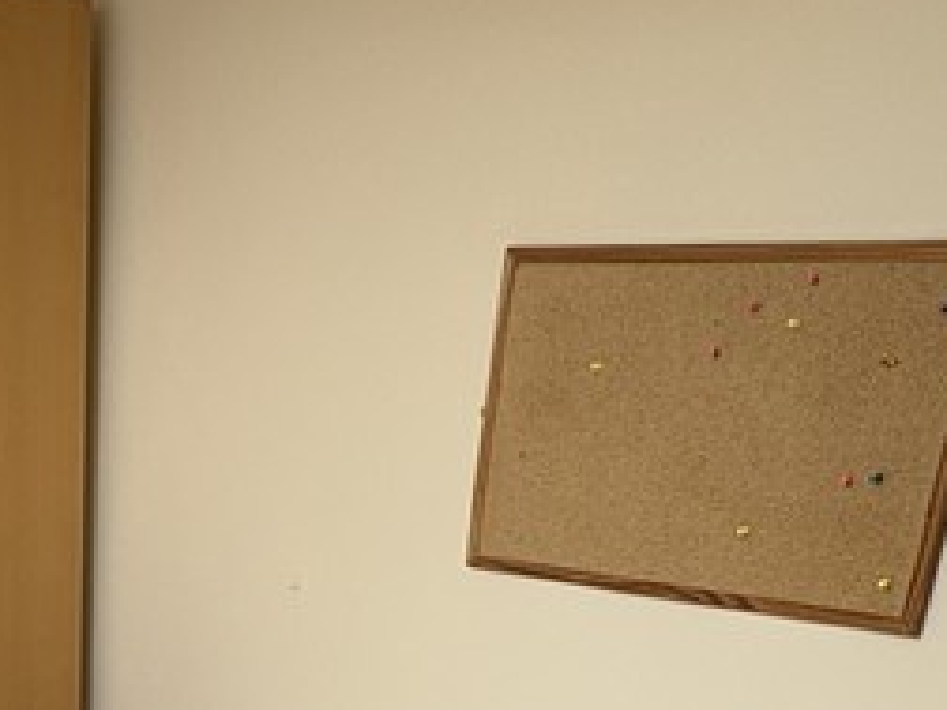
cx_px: 38
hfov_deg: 31.6
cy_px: 1003
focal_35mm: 57
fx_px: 1559
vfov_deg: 22.1
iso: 40
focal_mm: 2.22
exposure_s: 1/126
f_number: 2.2
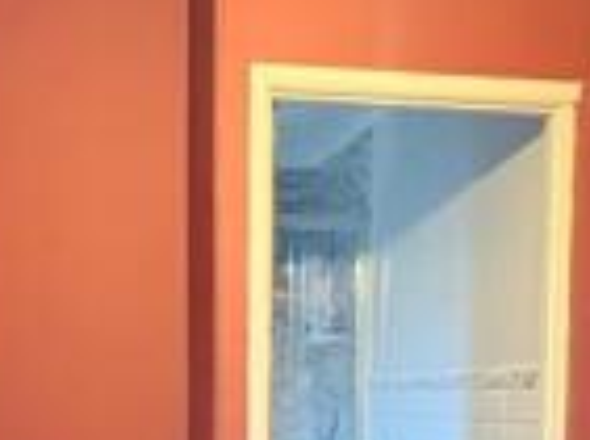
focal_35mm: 58
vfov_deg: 23.7
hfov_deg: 32.7
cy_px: 471
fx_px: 986
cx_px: 153
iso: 1000
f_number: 2.2
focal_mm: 2.22
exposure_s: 1/33
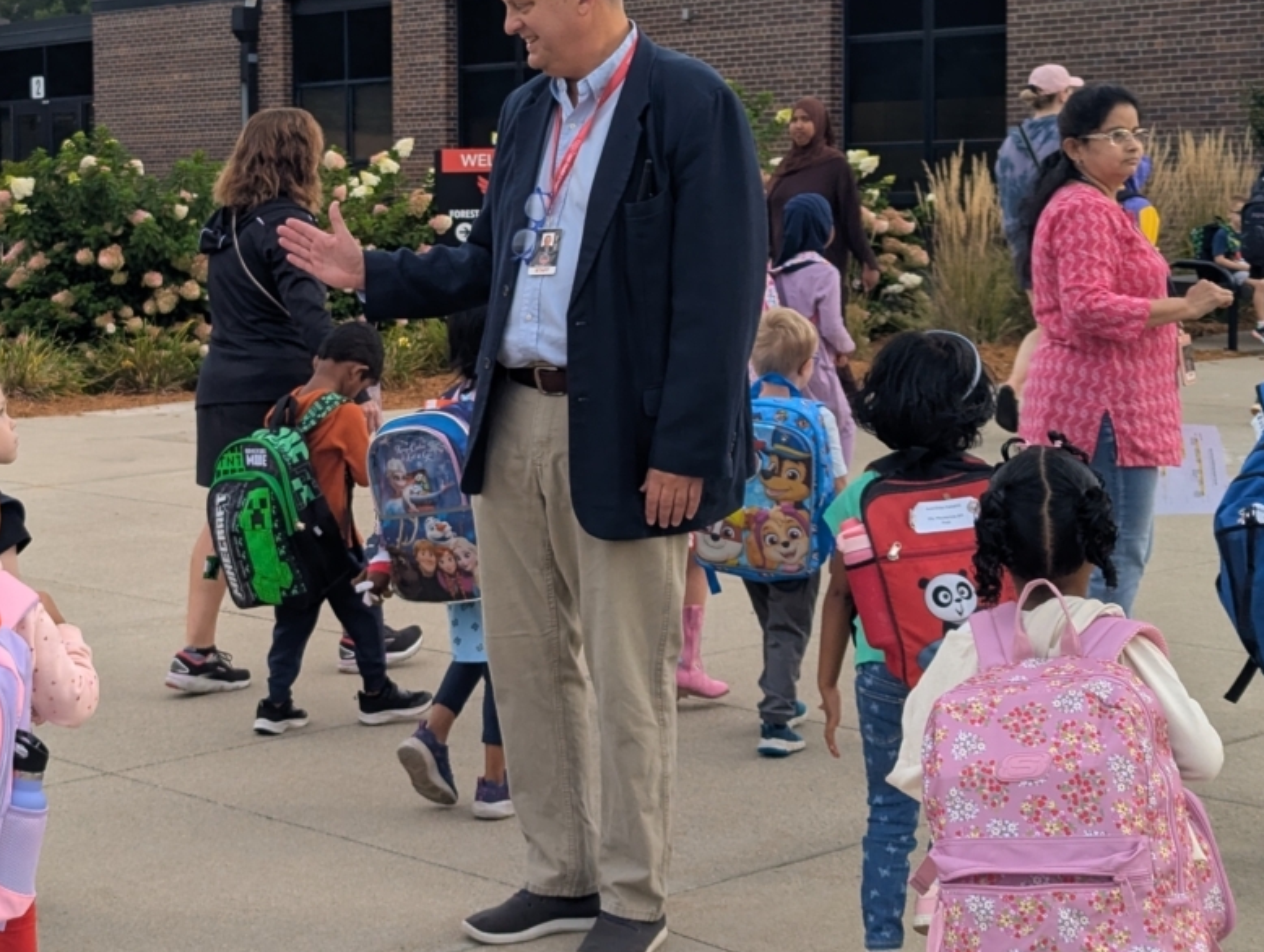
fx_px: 2706
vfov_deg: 19.9
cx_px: 383
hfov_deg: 26.1
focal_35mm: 74
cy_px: 284
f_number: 1.85
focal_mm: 6.81
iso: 52
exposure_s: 1/358
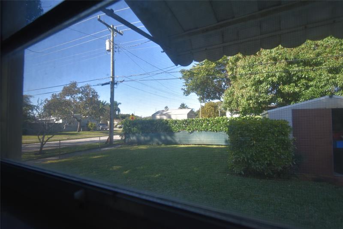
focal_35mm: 18
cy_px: 114
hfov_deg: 90.0
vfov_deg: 67.4
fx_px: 171
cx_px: 172
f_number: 5.6
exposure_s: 1/250
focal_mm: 12
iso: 200
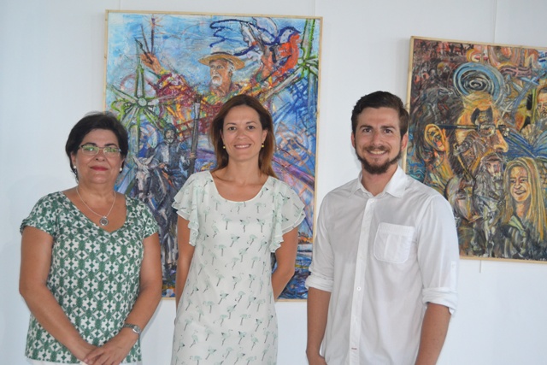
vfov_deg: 28.1
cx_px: 274
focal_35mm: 48
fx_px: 729
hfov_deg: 41.1
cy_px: 182
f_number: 4.5
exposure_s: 1/60
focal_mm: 32
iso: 1800
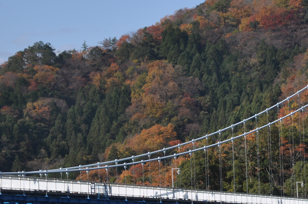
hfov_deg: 9.0
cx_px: 271
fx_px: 1948
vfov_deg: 6.0
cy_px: 148
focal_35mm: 228
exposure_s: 1/500
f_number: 5.6
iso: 100
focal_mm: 68
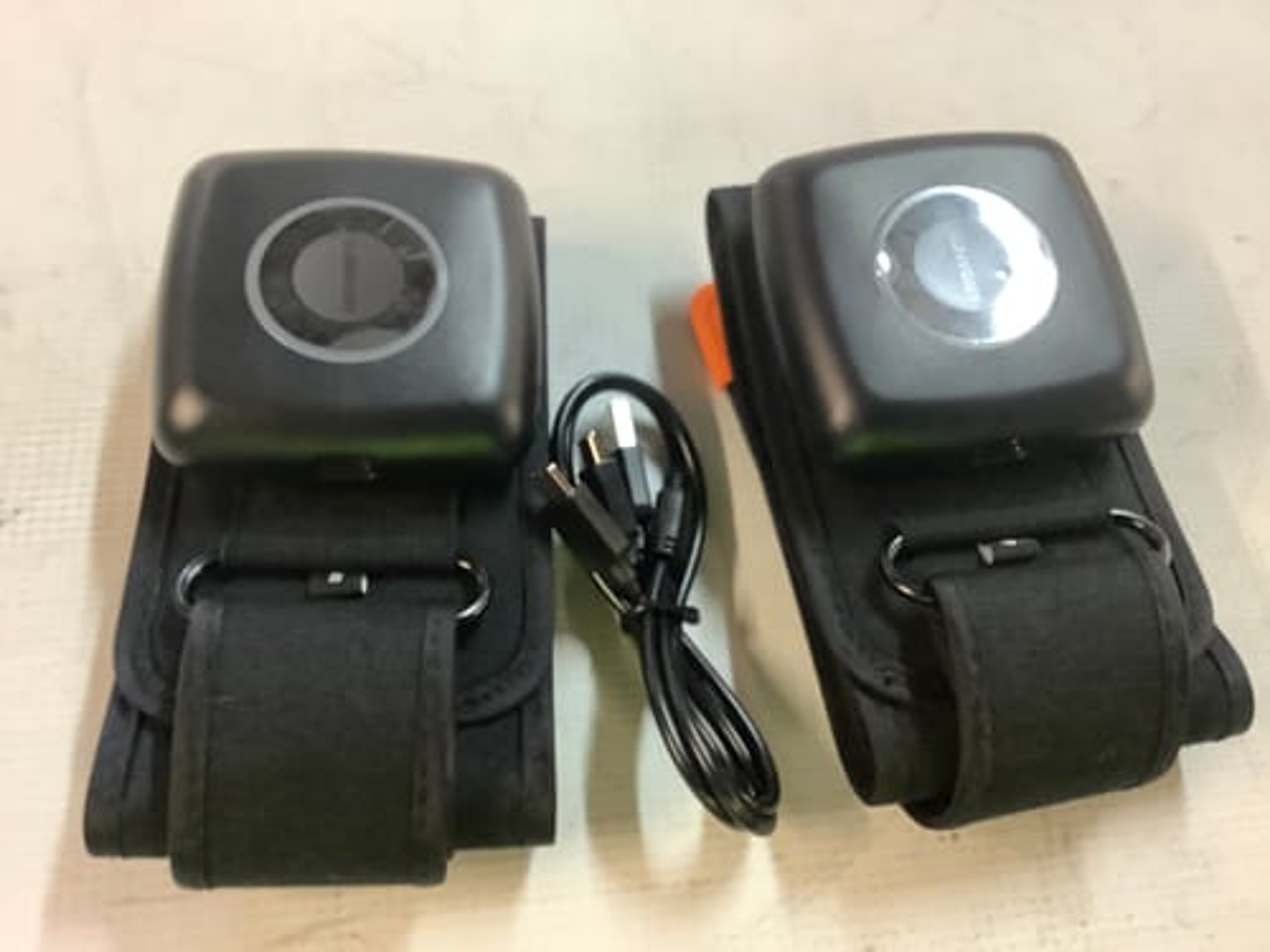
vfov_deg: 45.4
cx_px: 635
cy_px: 476
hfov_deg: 58.4
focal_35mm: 31
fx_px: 1137
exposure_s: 1/33
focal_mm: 3.3
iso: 250
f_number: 2.4
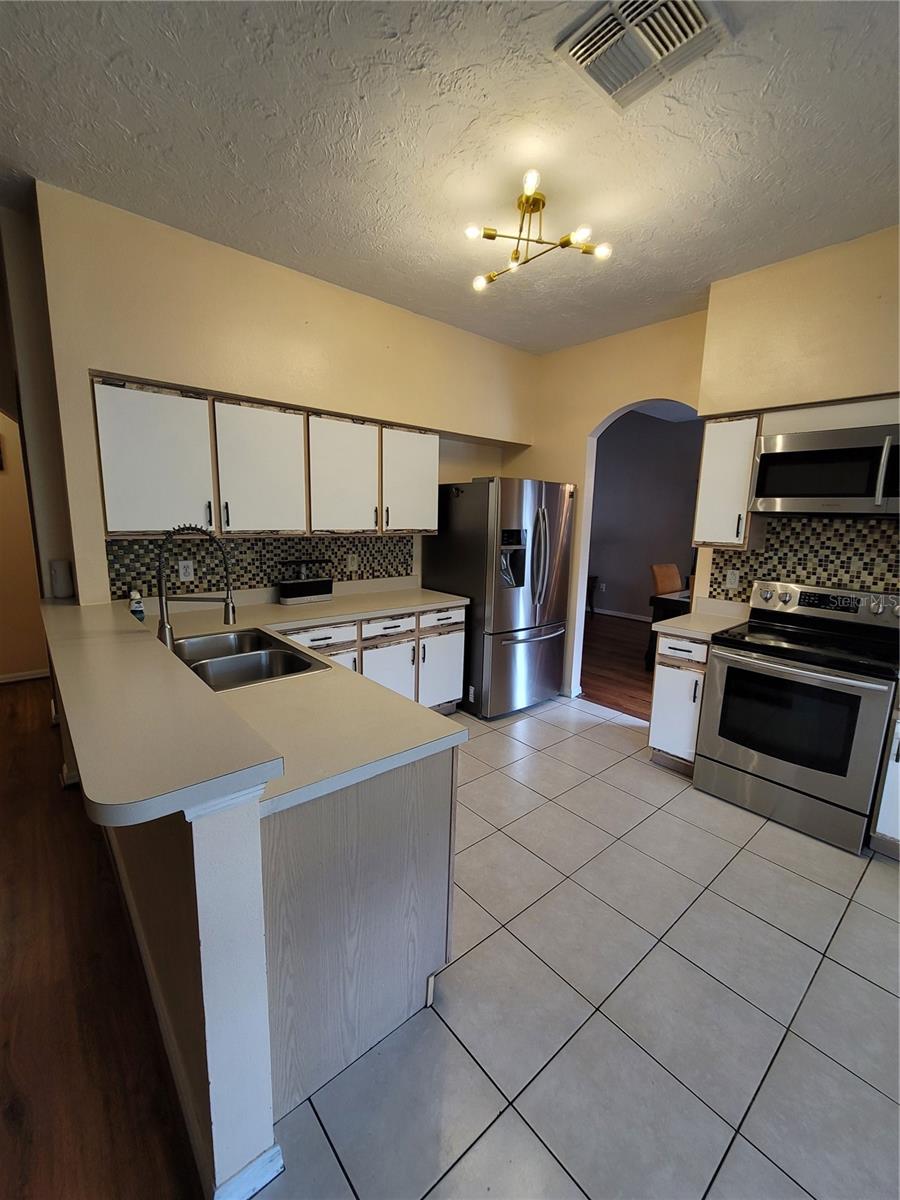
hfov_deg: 89.9
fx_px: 451
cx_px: 450
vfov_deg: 106.2
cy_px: 600
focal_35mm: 13
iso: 125
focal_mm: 2.2
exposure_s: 1/60
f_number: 2.2
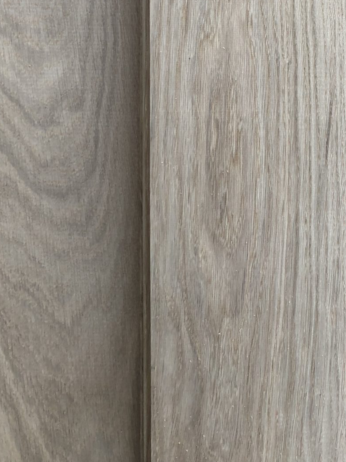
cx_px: 251
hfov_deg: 26.3
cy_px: 10
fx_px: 733
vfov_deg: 32.4
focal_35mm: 55
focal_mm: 3.99
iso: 32
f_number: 1.8
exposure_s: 1/100
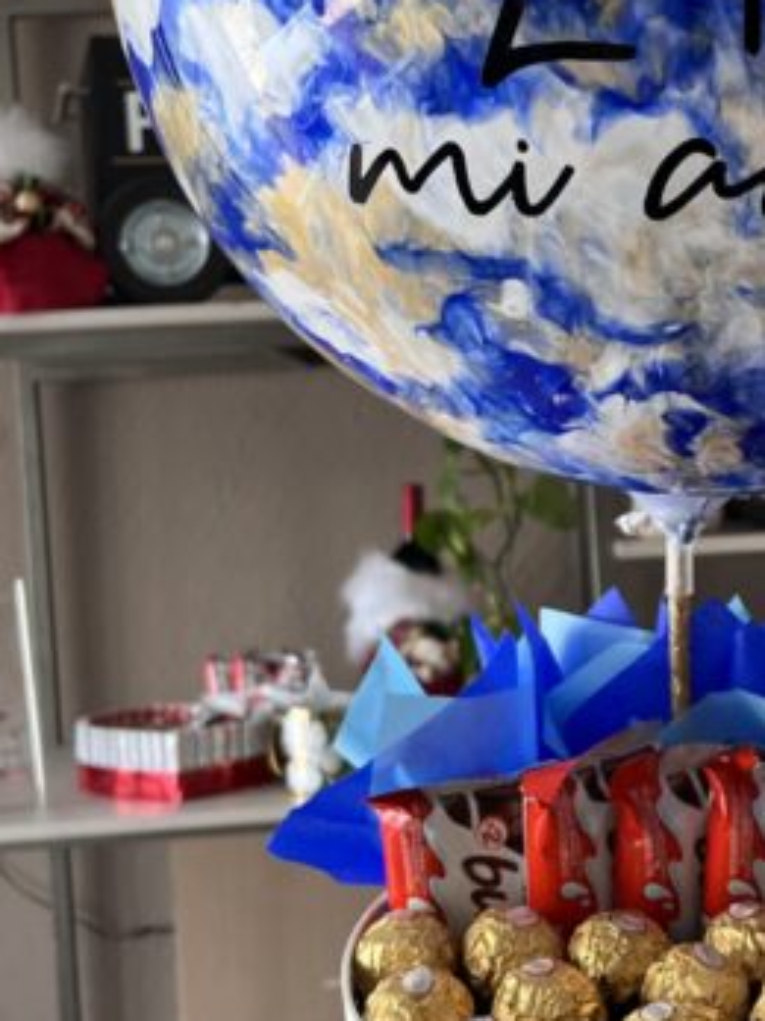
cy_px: 438
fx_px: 1769
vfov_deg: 32.1
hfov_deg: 24.0
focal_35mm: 60
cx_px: 624
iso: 125
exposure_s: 1/120
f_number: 1.6
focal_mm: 5.1
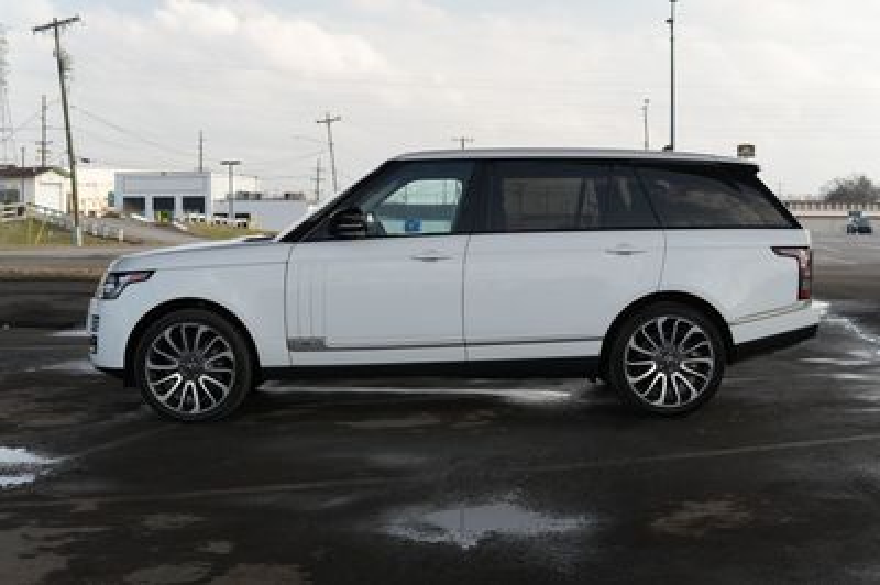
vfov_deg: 29.8
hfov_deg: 43.6
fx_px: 1099
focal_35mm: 45
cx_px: 440
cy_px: 292
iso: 500
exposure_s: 1/60
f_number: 4
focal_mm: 30
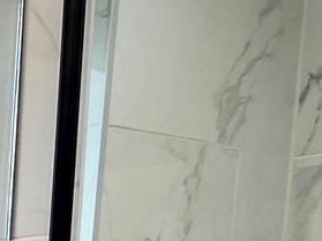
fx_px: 1776
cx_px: -382
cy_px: 653
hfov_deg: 9.5
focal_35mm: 191
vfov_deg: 7.1
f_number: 1.8
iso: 64
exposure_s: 1/120
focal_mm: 4.25
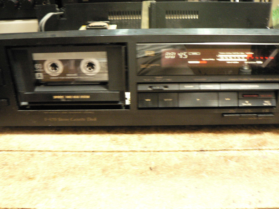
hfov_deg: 51.4
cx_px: 140
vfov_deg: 39.7
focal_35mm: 36
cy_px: 104
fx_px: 290
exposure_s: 1/5
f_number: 2.8
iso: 400
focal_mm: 6
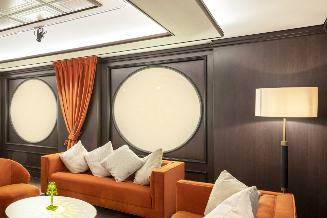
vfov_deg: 42.3
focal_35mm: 31
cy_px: 112
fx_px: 282
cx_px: 43
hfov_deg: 53.9
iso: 320
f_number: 11
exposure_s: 1/4
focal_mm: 16
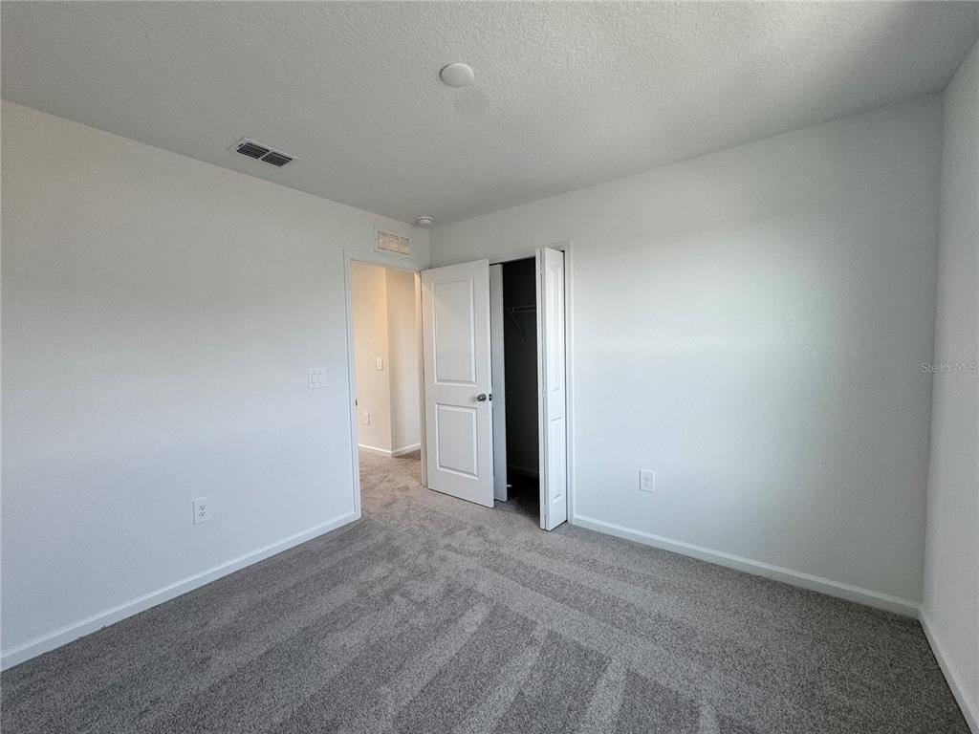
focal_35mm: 14
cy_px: 367
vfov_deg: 85.7
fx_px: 396
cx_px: 490
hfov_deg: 102.1
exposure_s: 1/120
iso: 80
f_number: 2.2
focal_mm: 2.22
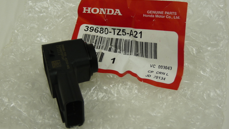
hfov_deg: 26.9
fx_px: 480
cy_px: 59
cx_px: 115
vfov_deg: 15.3
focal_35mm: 79
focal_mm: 12.8
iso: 100
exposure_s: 1/50
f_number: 3.4
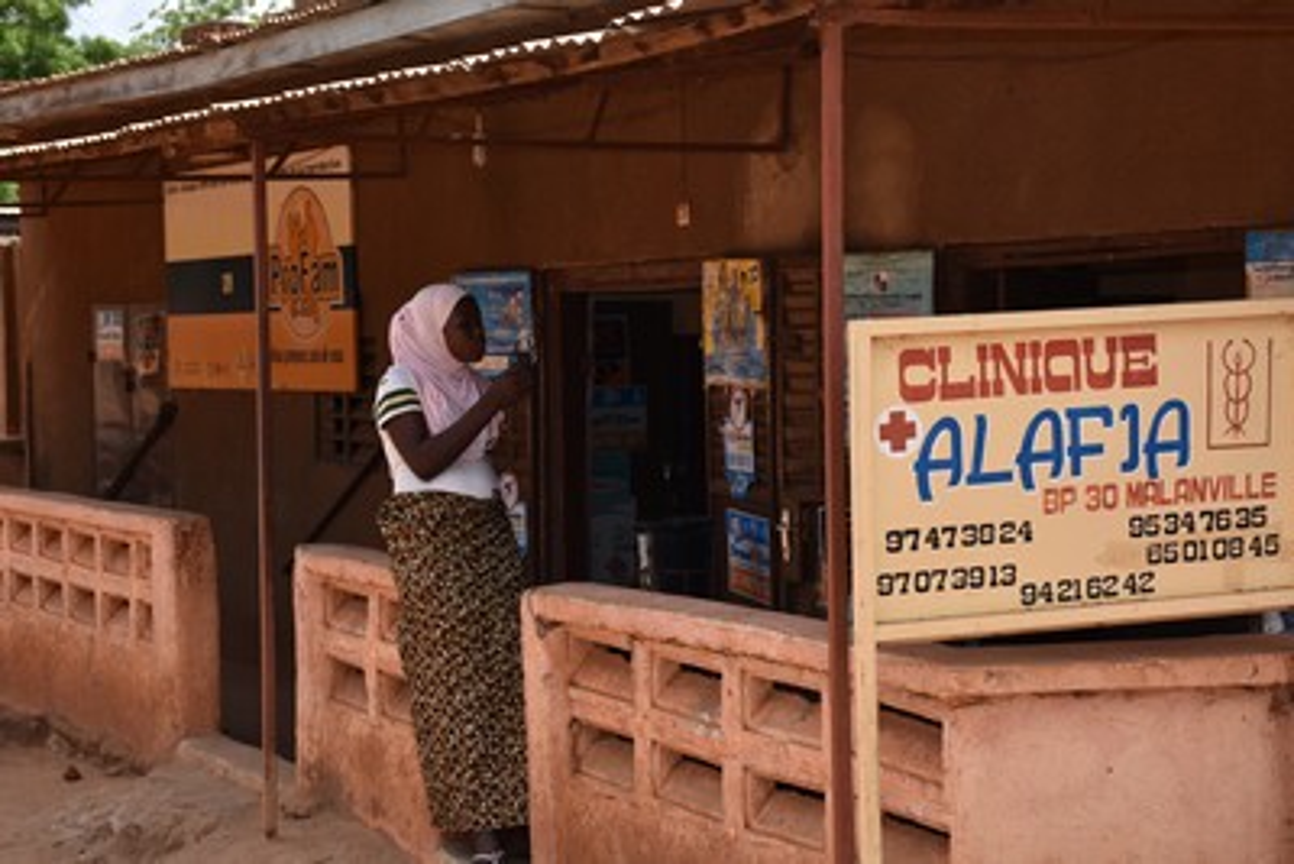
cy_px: 432
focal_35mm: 72
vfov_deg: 18.9
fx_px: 2589
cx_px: 647
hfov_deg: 28.1
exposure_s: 1/250
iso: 100
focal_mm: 48
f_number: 8
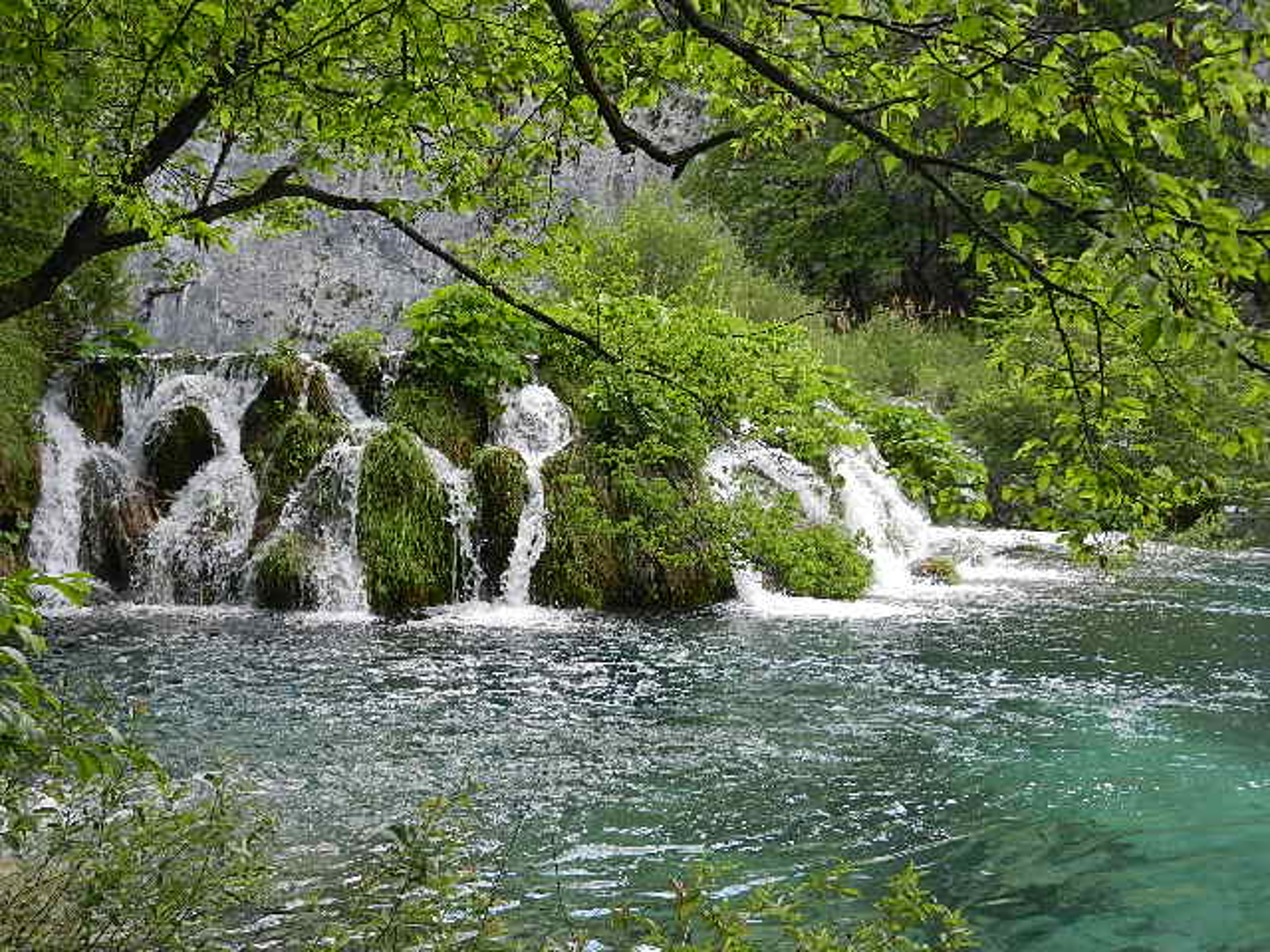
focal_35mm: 38
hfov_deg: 49.0
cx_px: 635
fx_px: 1394
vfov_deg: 37.7
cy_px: 476
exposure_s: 1/250
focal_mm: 6.9
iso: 160
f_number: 4
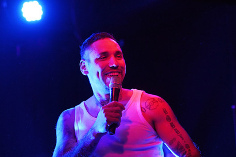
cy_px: 85
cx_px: 118
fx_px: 733
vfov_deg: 12.2
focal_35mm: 112
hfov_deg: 18.3
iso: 3200
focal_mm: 102
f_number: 3.2
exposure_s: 1/160
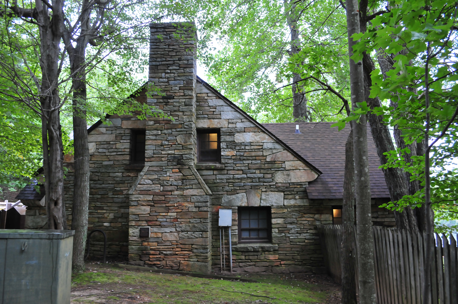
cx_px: 229
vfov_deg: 47.8
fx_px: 343
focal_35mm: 27
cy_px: 152
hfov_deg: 67.4
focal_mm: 18
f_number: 5.6
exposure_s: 1/125
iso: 1000
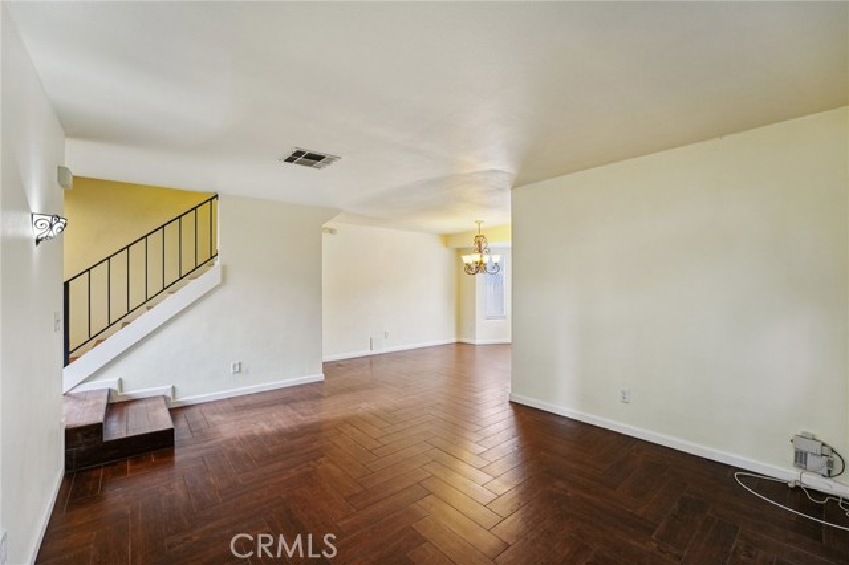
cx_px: 424
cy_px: 282
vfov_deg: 81.1
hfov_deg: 104.3
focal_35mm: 14
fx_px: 330
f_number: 8
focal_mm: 14
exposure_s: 1/30
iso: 400
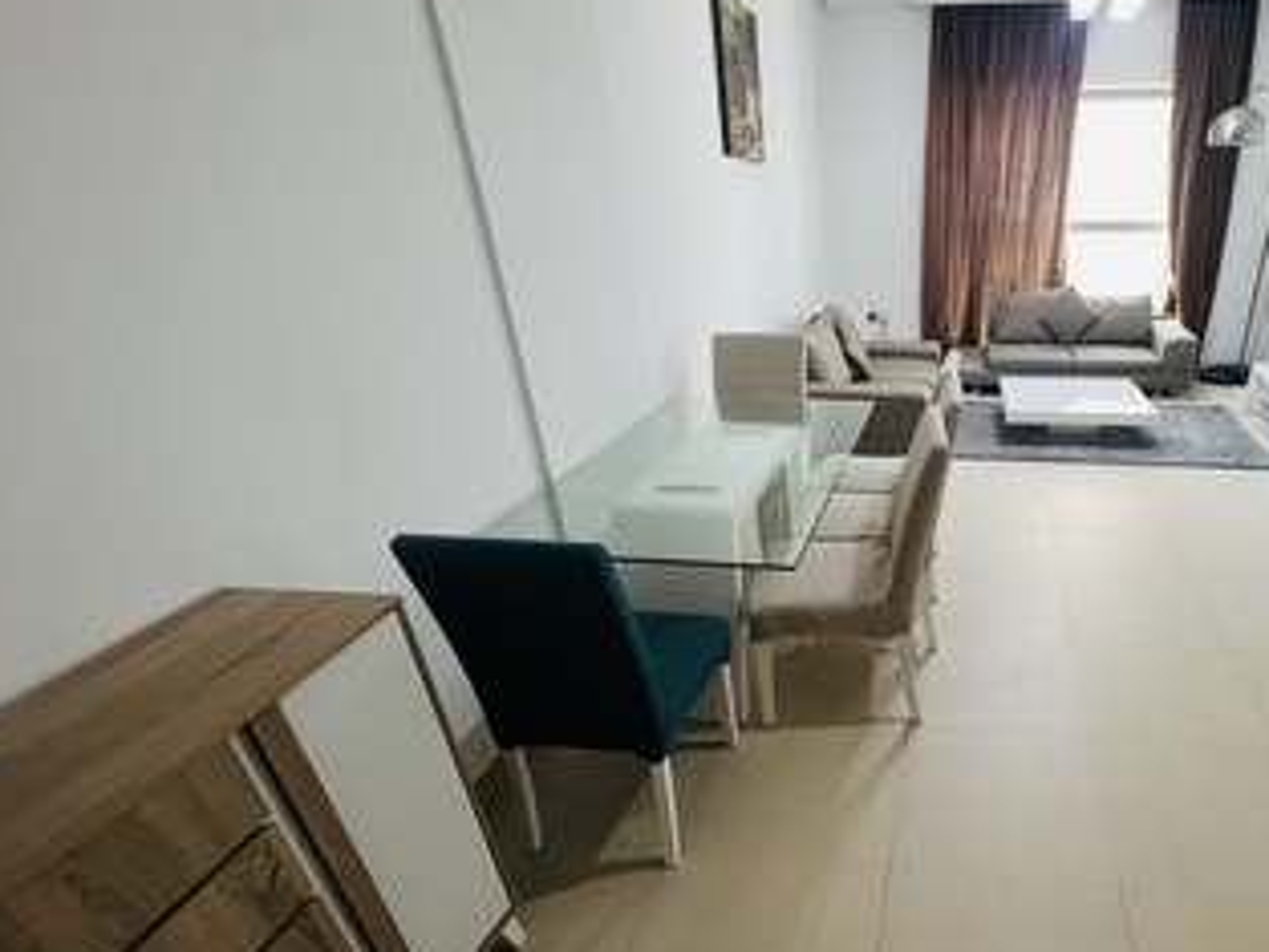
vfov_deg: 67.0
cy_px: 630
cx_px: 878
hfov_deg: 80.9
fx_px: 697
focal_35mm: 19
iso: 200
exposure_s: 1/50
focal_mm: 1.57
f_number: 1.8
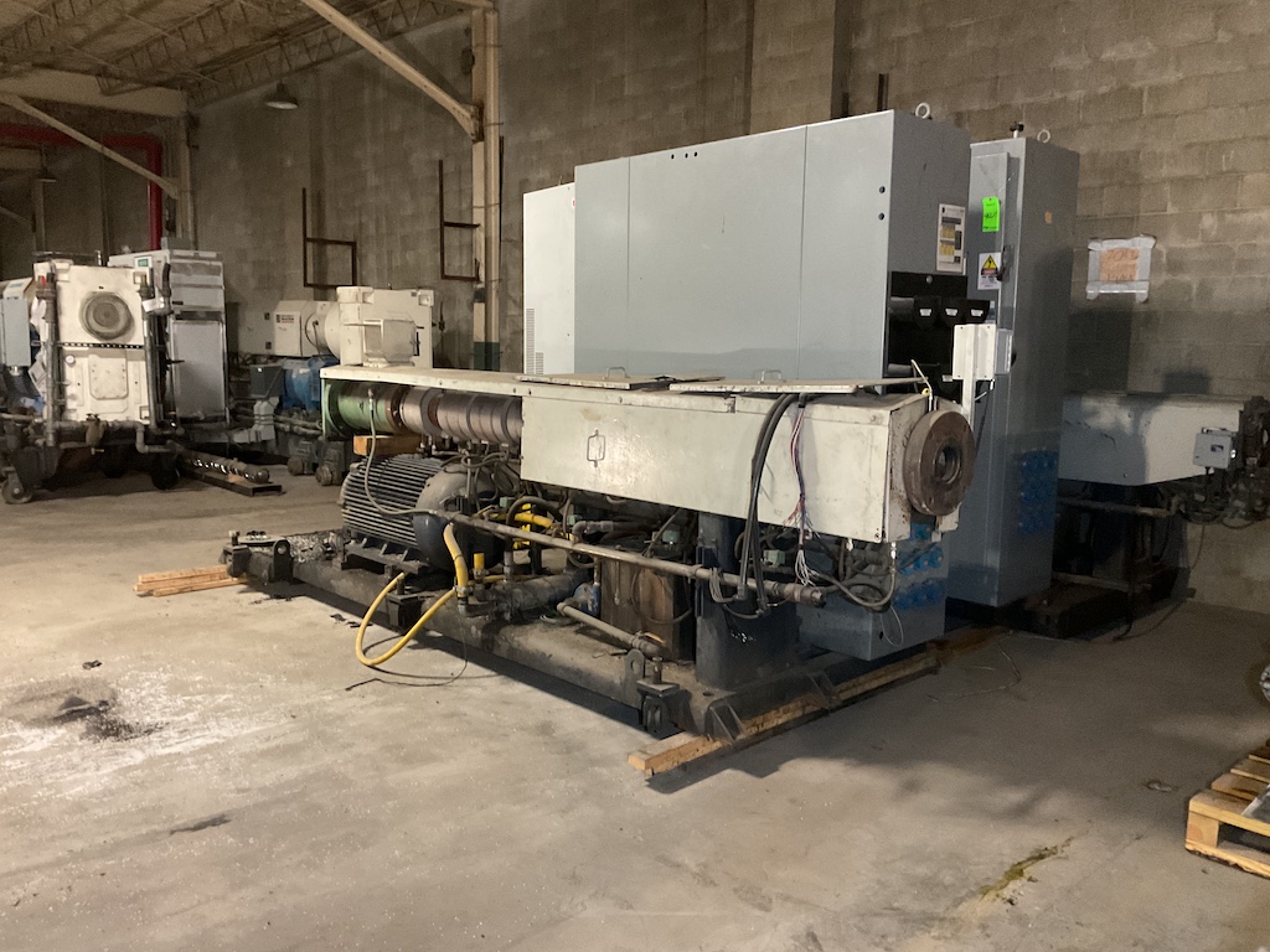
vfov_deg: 48.2
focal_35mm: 29
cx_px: 635
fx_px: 1064
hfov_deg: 61.7
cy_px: 476
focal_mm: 3
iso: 400
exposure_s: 1/30
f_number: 1.8
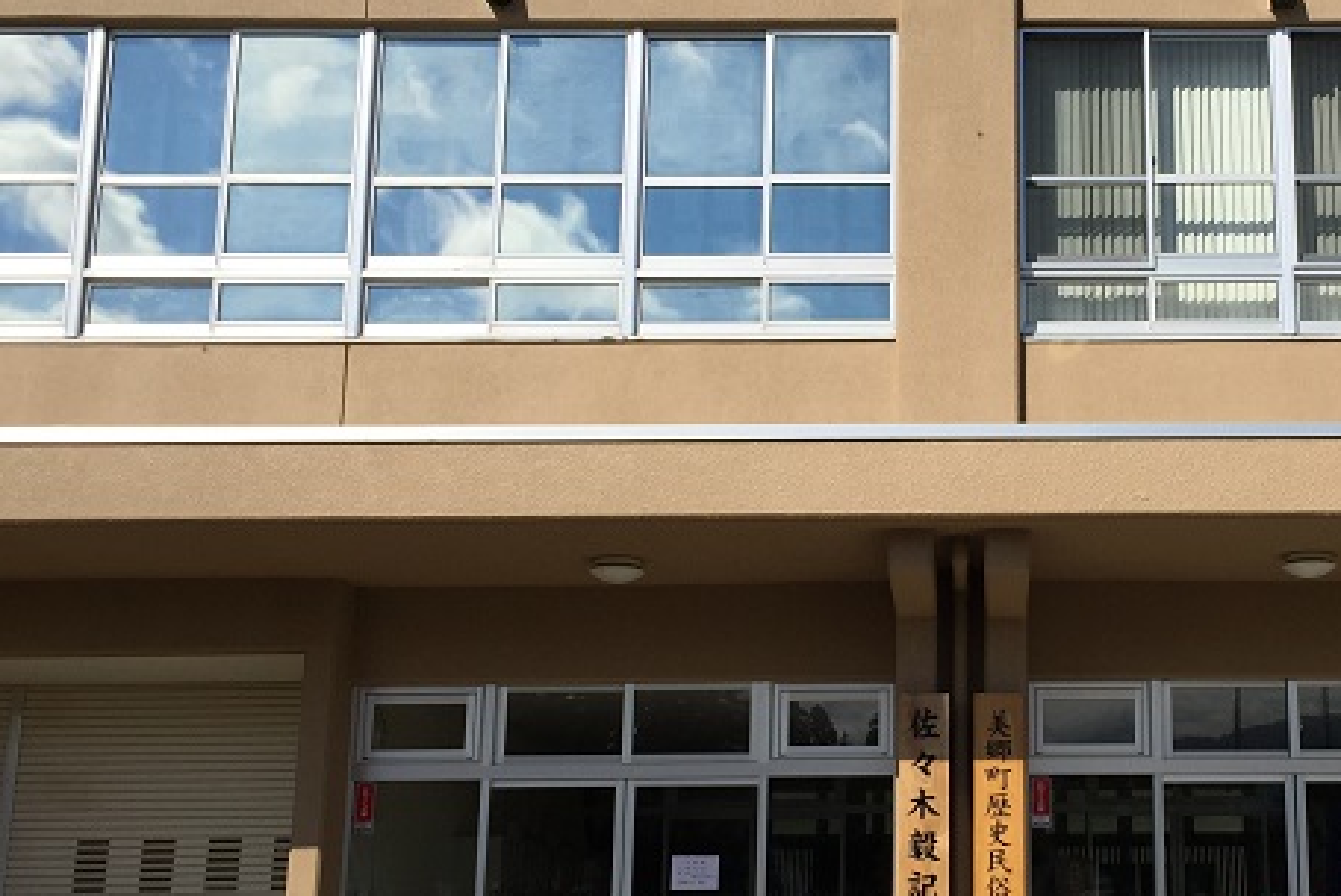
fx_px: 1975
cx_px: 984
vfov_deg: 25.5
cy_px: 477
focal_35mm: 53
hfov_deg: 36.7
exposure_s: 1/4405
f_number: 2.2
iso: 32
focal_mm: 4.15
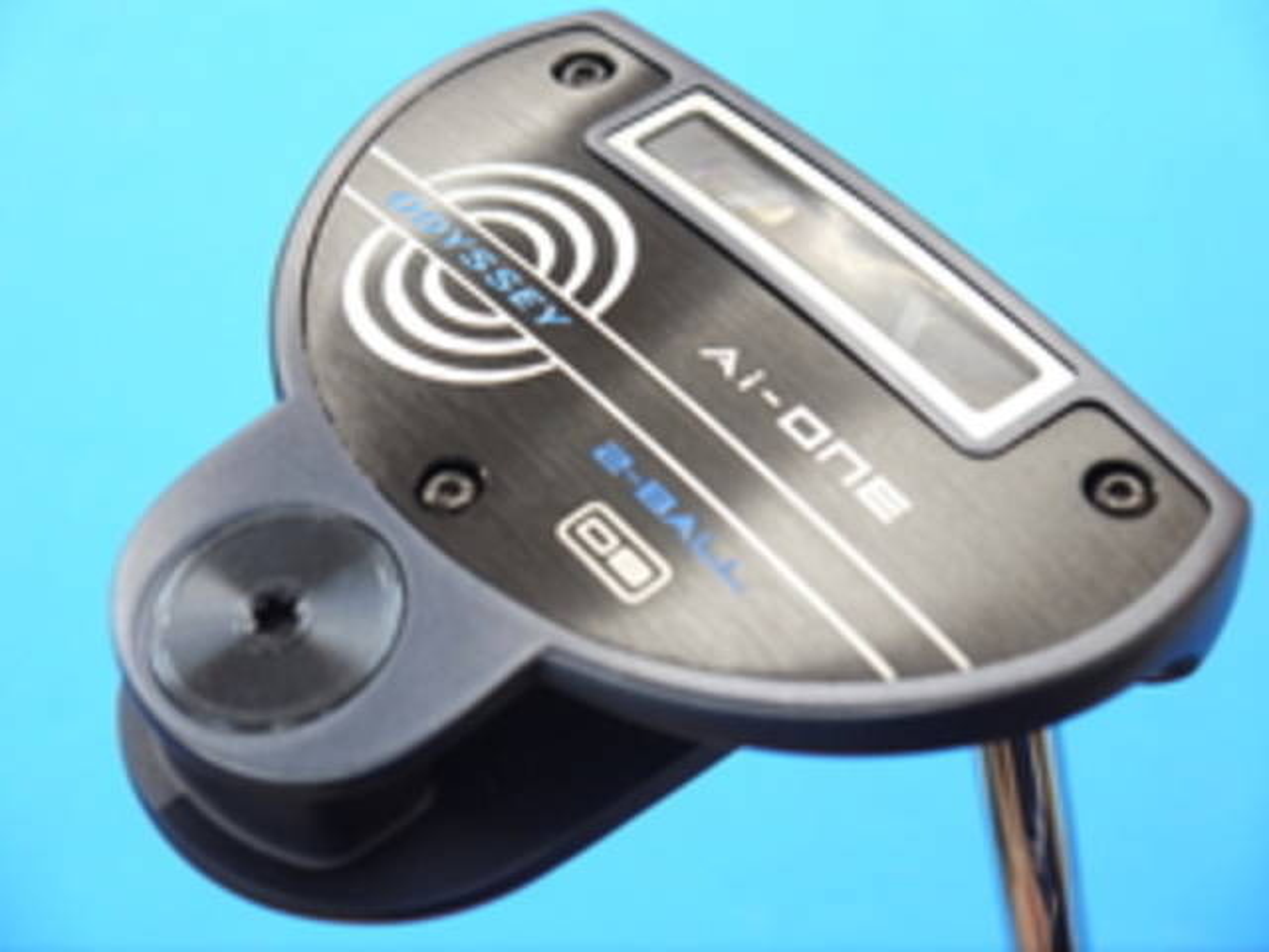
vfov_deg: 18.9
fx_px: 2859
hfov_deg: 25.0
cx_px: 634
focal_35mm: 78
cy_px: 476
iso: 800
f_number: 5.5
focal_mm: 39
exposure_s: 1/60
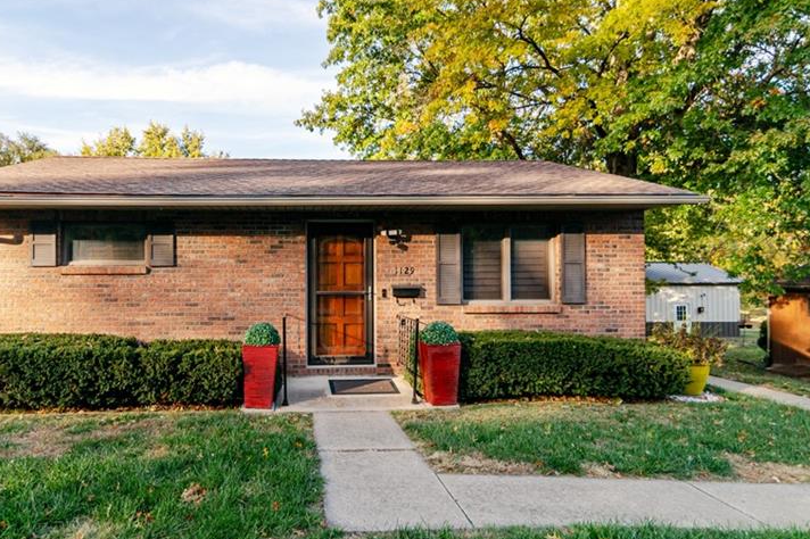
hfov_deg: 75.2
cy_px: 270
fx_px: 517
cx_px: 319
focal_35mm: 23
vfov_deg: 55.1
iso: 100
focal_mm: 16
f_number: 3.2
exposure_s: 1/3200
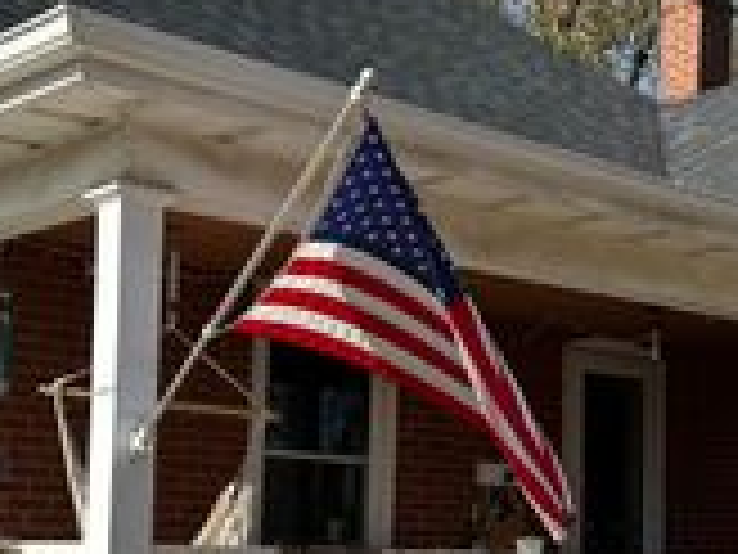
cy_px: 412
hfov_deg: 26.4
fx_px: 1556
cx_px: 536
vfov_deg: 20.0
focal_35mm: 73
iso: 80
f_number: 1.78
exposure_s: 1/4016
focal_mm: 6.86
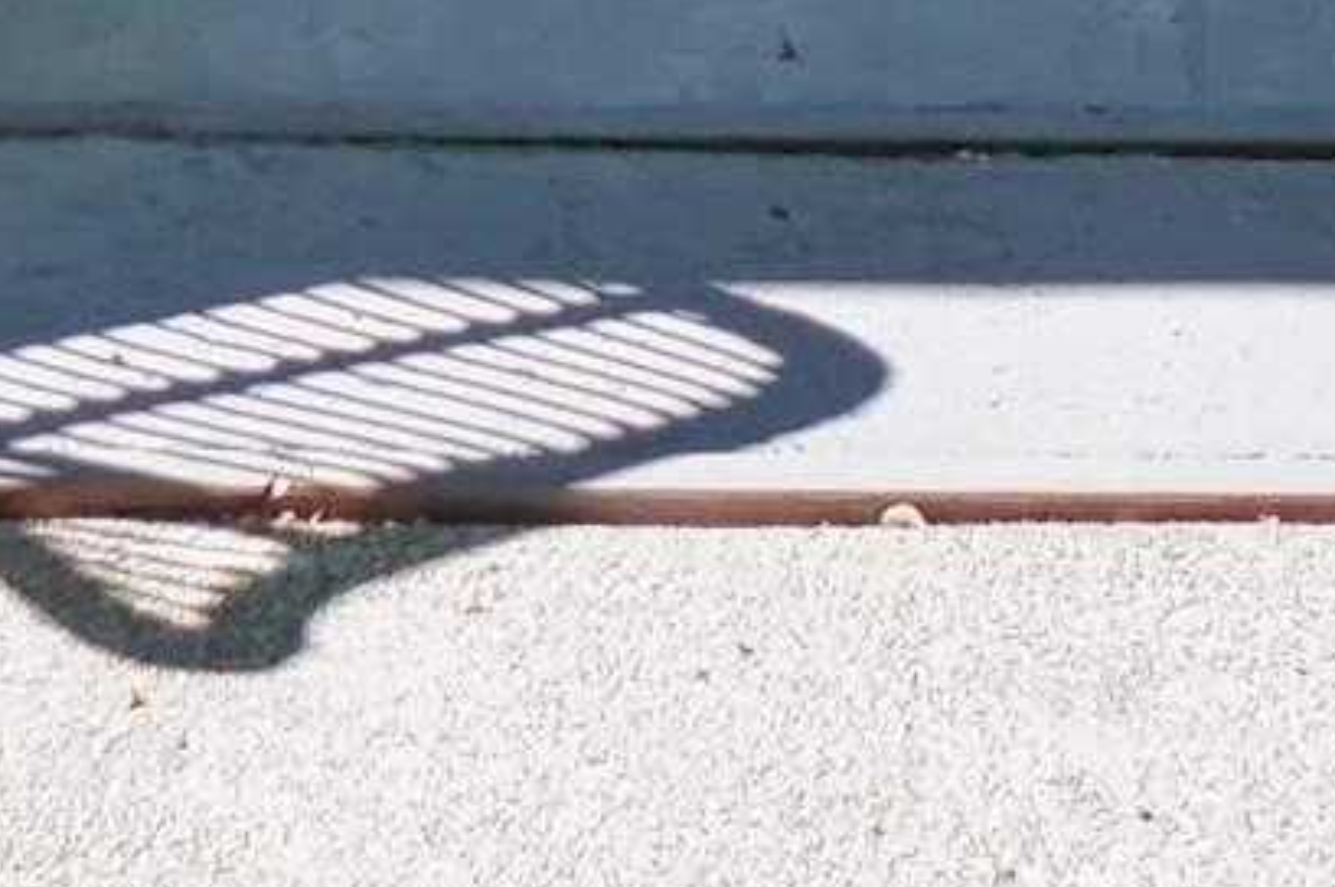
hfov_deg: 9.3
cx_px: 1384
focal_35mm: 219
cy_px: -2769
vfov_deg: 5.4
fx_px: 8115
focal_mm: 14
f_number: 2.8
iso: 250
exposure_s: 1/640
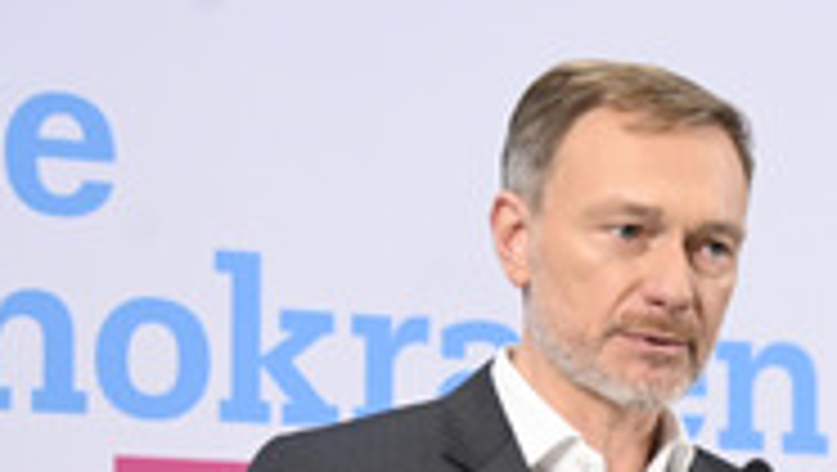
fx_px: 5353
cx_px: 1010
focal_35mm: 241
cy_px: 566
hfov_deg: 8.8
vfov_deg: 5.0
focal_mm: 95
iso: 5000
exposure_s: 1/800
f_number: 4
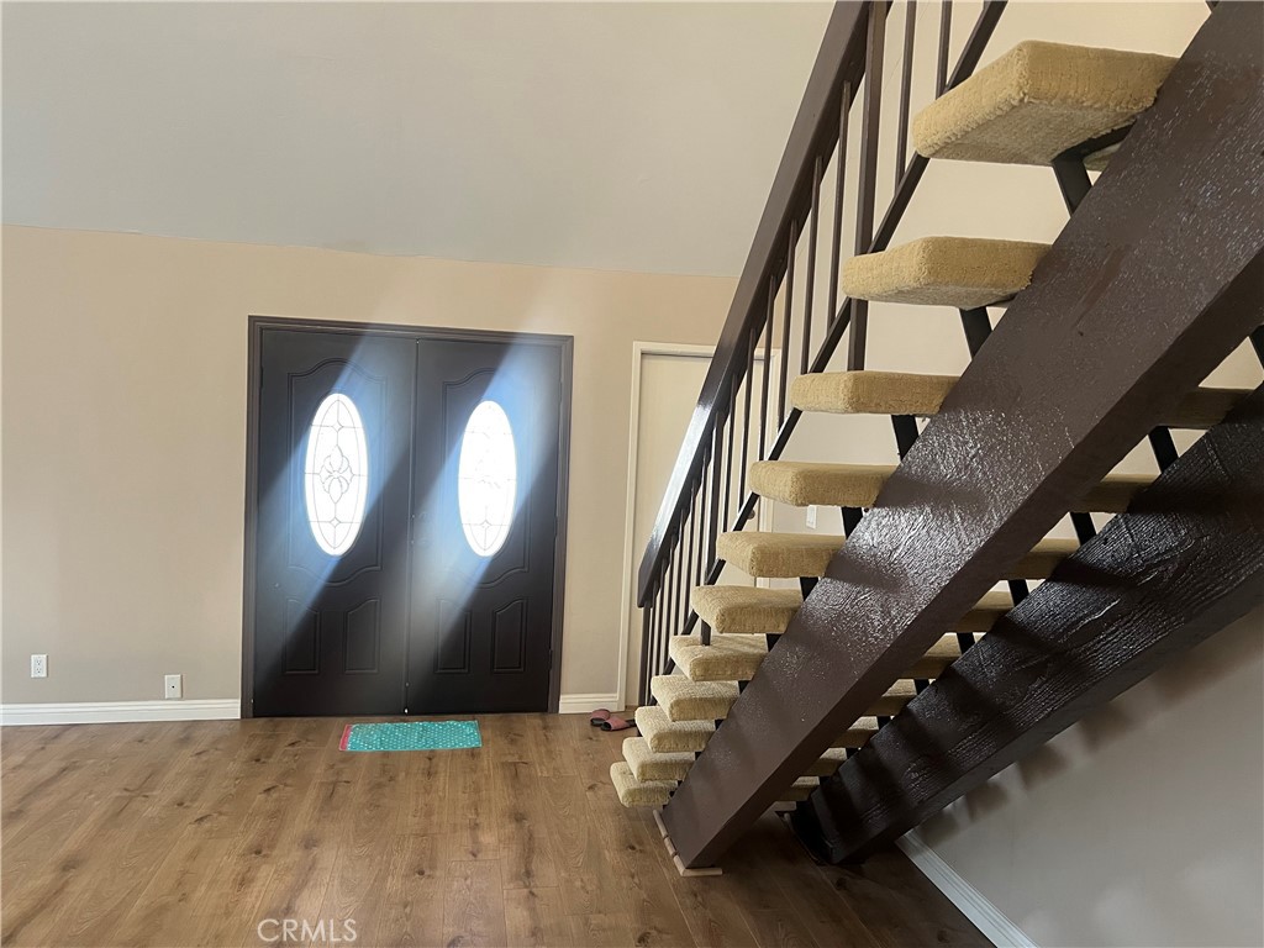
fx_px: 949
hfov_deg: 67.3
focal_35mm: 26
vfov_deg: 53.1
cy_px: 474
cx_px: 632
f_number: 1.5
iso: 320
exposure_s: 1/60
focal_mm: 5.7
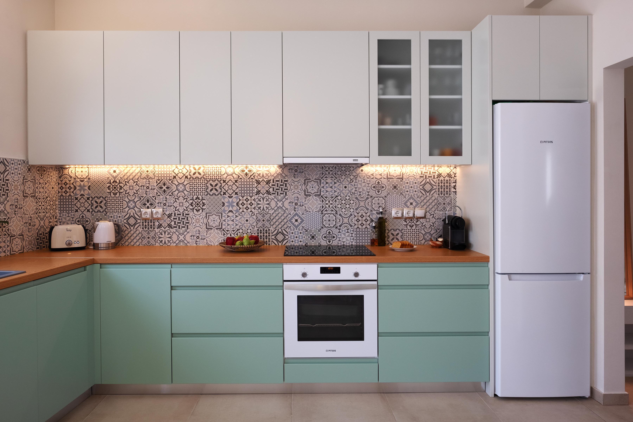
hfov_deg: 73.7
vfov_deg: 53.1
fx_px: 422
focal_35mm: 24
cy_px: 211
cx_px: 316
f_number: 7.1
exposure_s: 1/60
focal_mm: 16
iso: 400
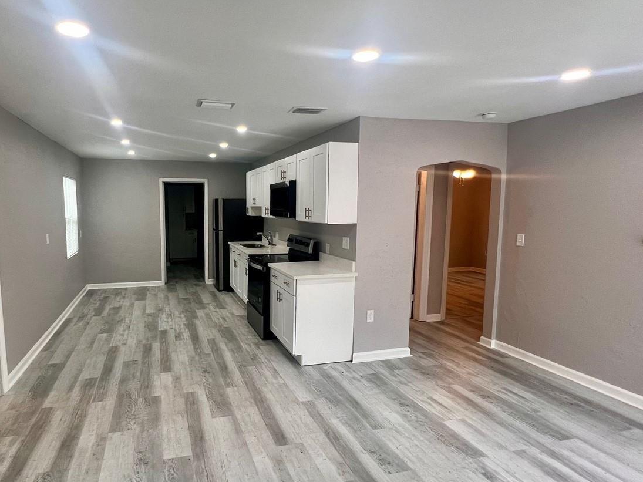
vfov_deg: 68.7
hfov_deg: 83.2
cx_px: 244
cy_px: 248
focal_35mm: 19
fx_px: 353
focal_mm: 1.57
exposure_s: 1/120
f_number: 1.8
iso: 125
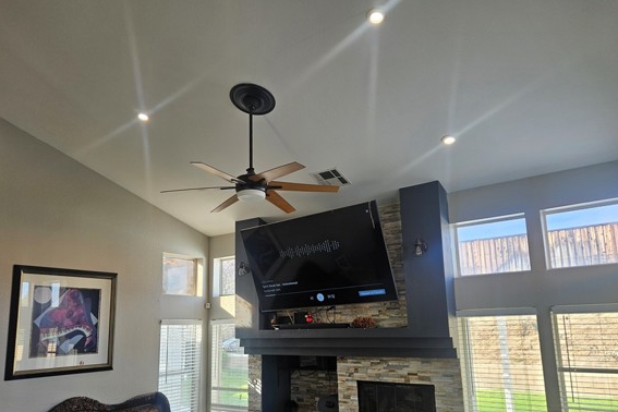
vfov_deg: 47.6
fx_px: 463
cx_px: 300
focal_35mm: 27
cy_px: 250
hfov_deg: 67.4
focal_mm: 5.4
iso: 32
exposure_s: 1/120
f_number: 1.8
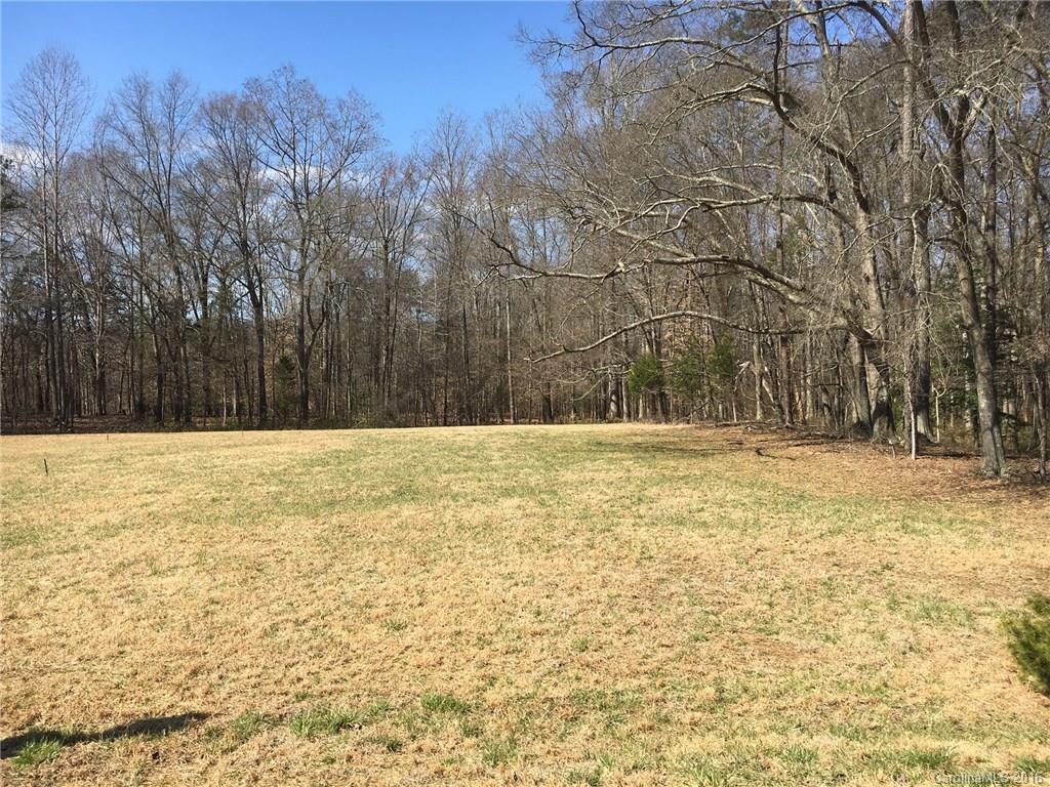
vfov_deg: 48.2
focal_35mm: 29
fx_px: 880
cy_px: 394
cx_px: 525
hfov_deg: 61.7
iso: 25
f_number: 2.2
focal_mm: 4.15
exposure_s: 1/1115
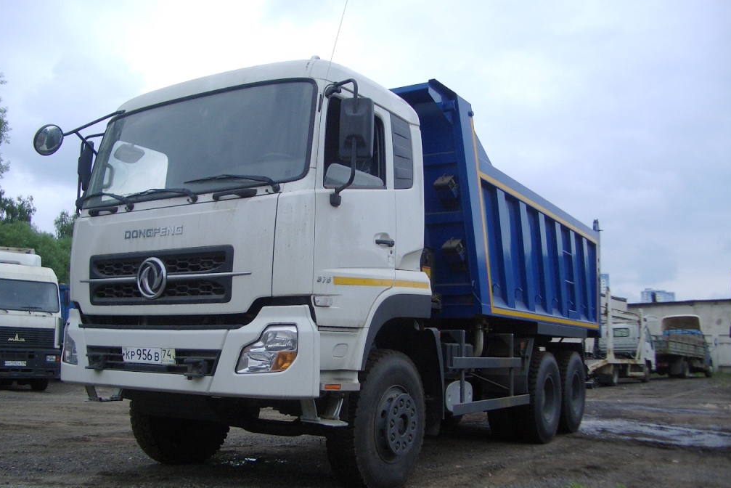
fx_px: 751
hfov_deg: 51.9
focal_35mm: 37
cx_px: 367
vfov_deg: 35.9
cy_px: 267
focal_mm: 5.8
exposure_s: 1/640
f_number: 2.6
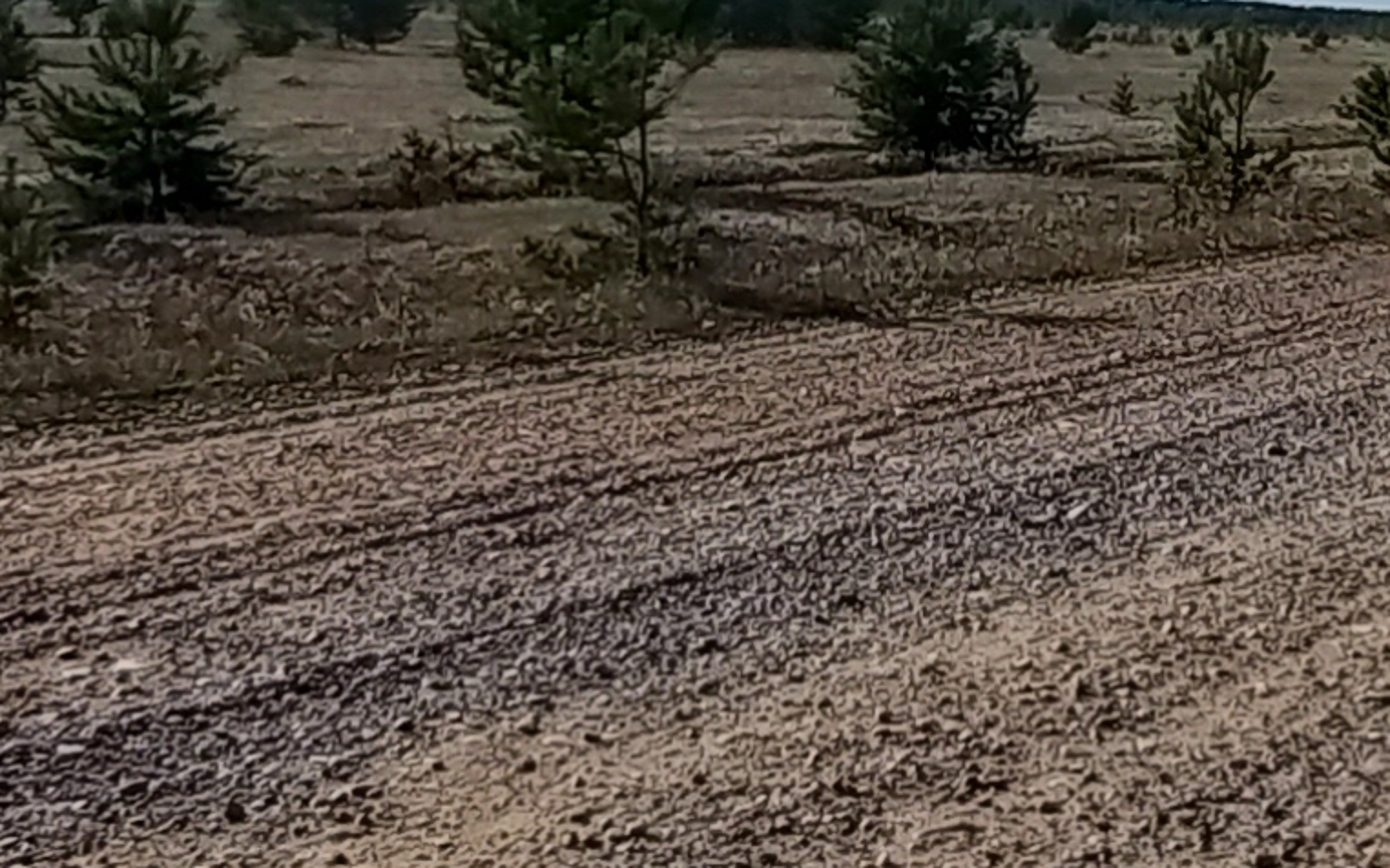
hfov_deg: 33.1
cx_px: 1193
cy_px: 106
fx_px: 2235
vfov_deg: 21.6
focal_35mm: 59
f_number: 2.2
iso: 40
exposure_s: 1/2604
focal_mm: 1.42
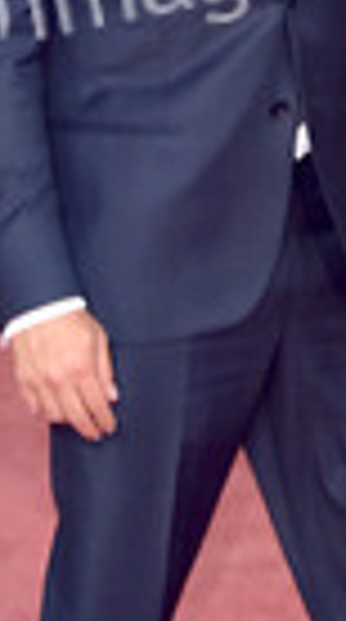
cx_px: 200
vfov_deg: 10.4
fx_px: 3397
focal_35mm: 207
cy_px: 189
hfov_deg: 5.8
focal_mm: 68
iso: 800
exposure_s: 1/250
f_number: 7.1
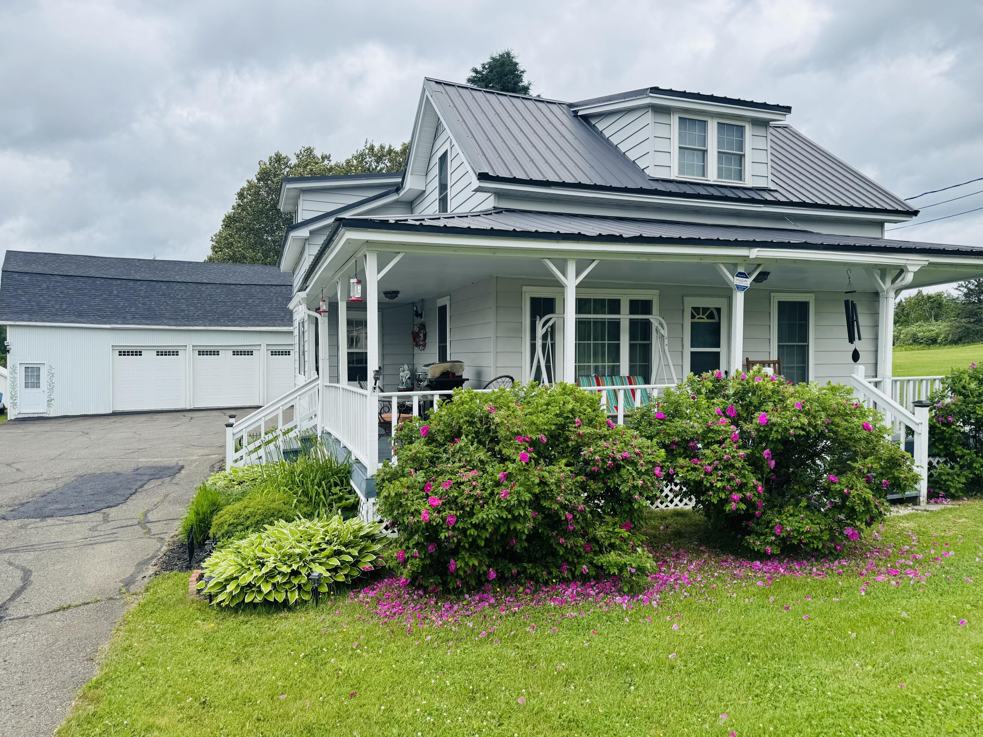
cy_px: 368
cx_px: 492
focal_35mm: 24
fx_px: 682
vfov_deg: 56.8
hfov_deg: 71.6
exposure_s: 1/1678
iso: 80
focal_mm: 6.76
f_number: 1.78
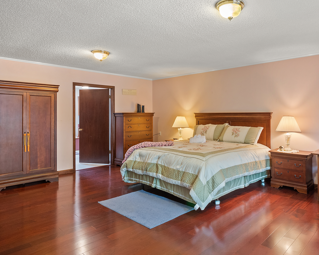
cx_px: 211
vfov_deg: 60.6
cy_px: 109
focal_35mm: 23
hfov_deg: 70.6
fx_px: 217
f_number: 5.6
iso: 400
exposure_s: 1/4
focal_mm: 8
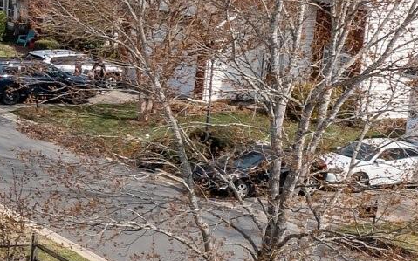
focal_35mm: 122
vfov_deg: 10.7
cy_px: 113
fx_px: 1389
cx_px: -427
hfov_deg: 14.2
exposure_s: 1/500
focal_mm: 10.26
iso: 100
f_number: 5
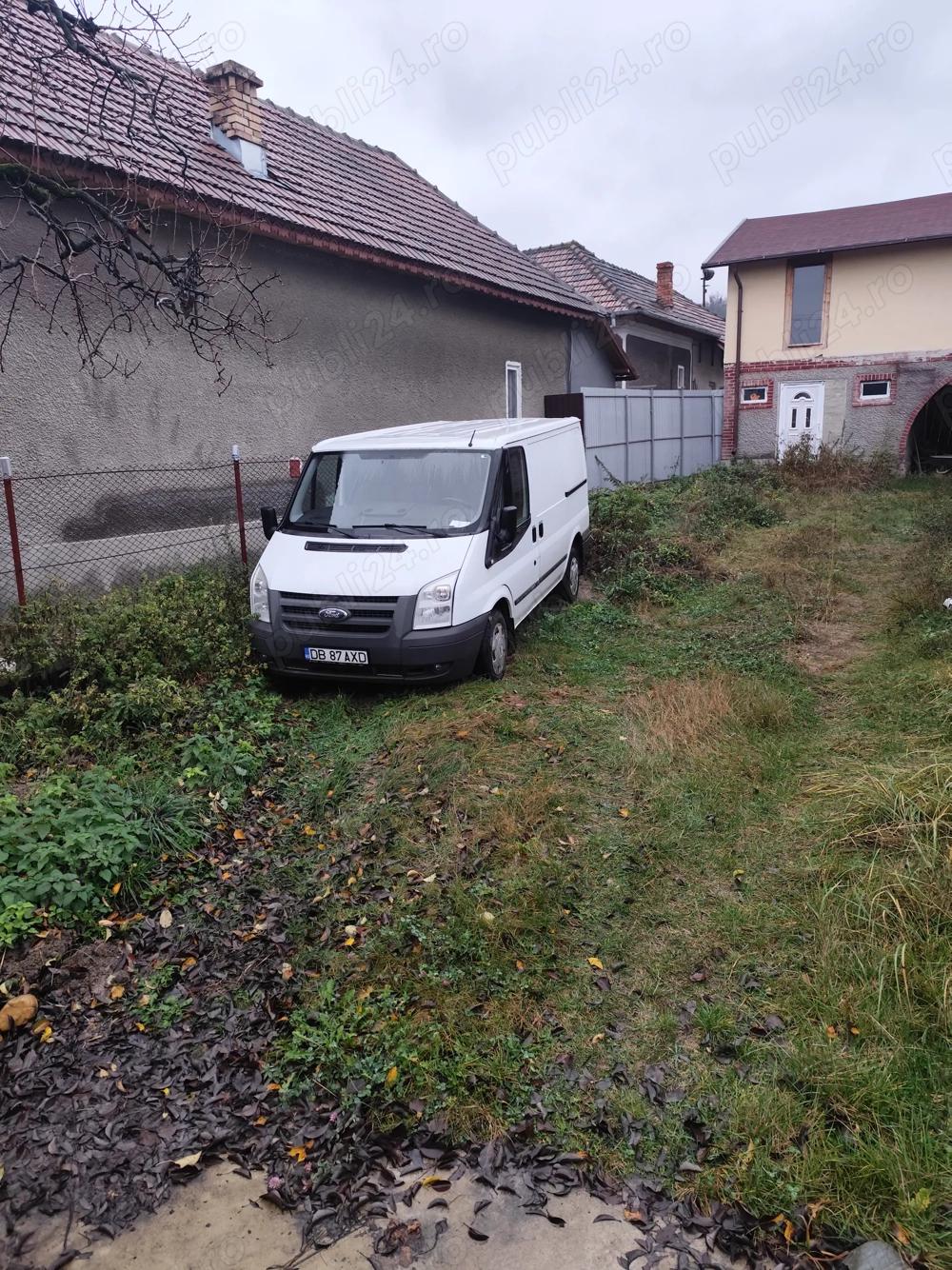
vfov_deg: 73.9
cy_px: 635
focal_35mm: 23
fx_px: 844
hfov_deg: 58.9
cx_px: 476
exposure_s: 1/100
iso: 320
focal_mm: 6.14
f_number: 1.65
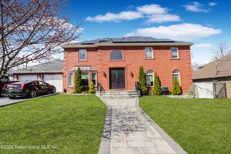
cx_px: 116
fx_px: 106
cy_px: 77
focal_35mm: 16
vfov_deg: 72.0
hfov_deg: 95.0
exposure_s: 1/160
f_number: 10
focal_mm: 16.5
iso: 100
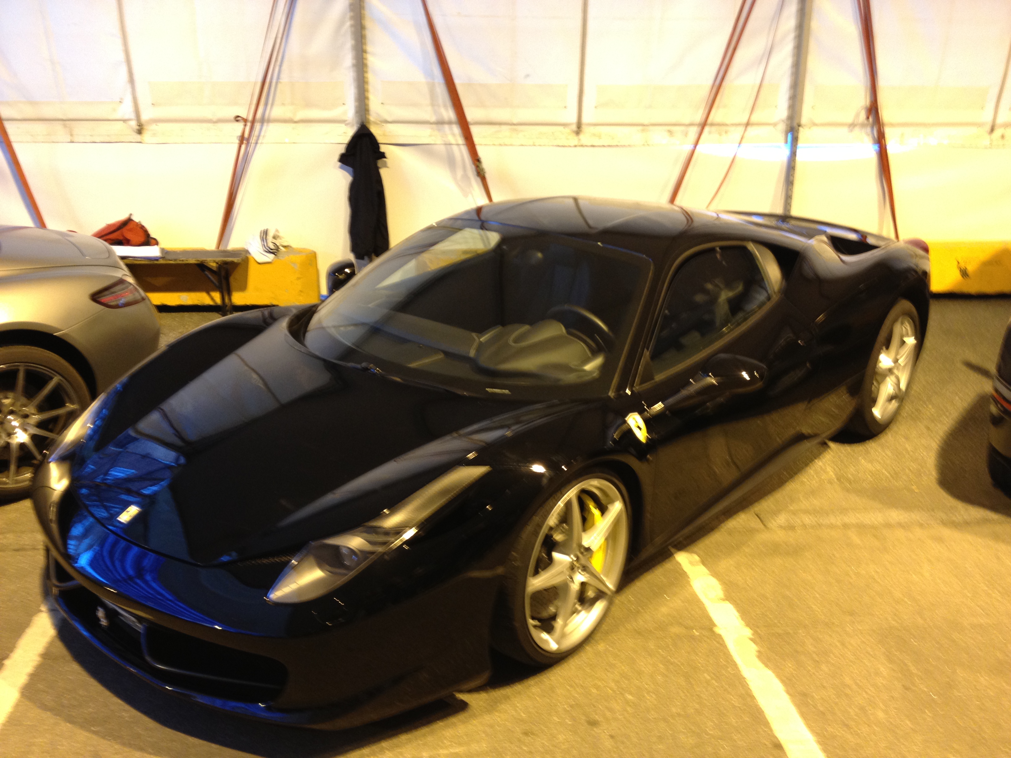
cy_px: 379
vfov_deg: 40.7
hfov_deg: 52.6
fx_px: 1022
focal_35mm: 35
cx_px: 506
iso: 125
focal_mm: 4.28
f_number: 2.4
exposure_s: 1/20
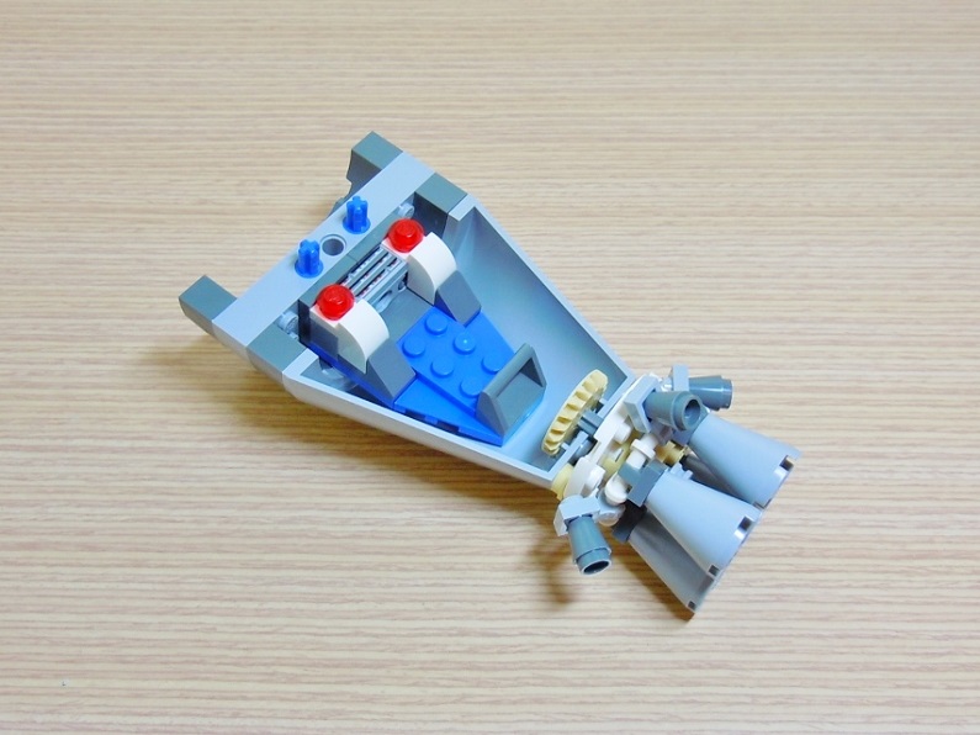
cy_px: 368
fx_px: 849
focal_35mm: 30
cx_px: 490
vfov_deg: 46.8
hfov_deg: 60.0
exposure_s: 1/13
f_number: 3.5
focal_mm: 5.4
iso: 100
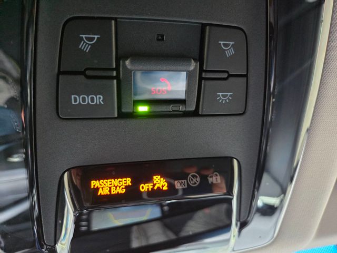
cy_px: 126
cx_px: 168
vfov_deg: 58.9
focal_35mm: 23
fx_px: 224
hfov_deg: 73.9
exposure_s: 1/50
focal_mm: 5.4
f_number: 1.8
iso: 1600
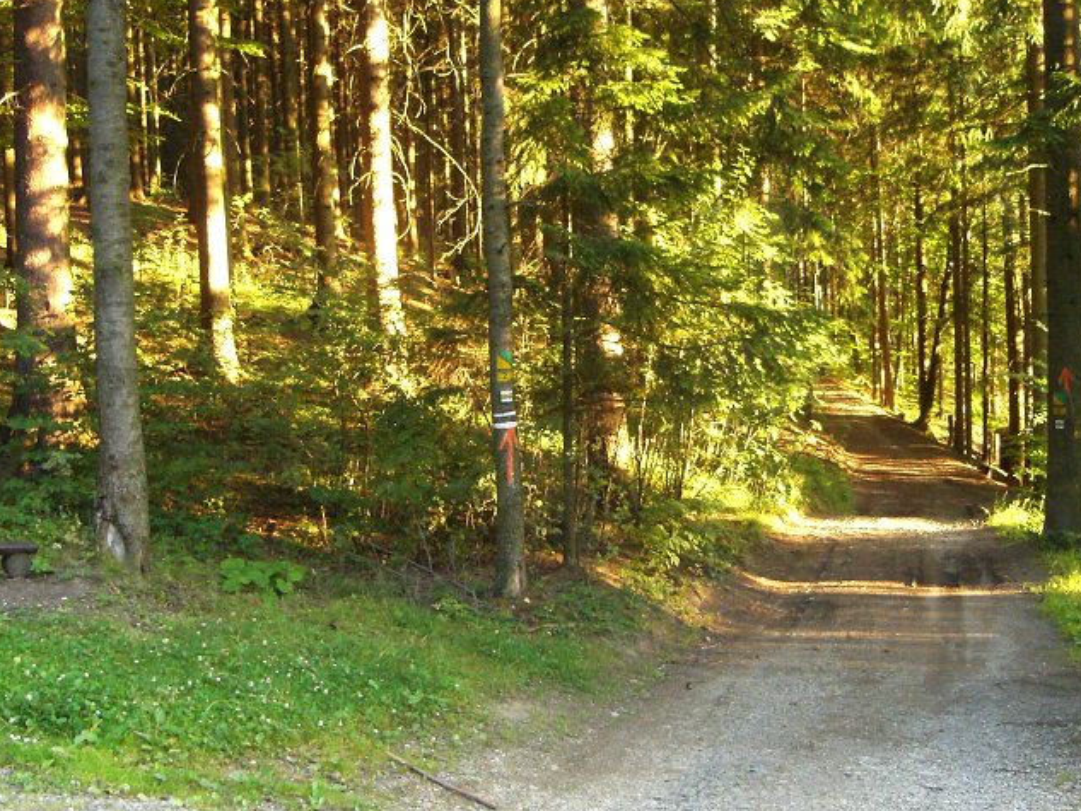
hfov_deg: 39.6
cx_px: 543
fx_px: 1499
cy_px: 396
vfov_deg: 30.3
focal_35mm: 48
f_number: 3.1
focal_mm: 6.3
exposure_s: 1/60
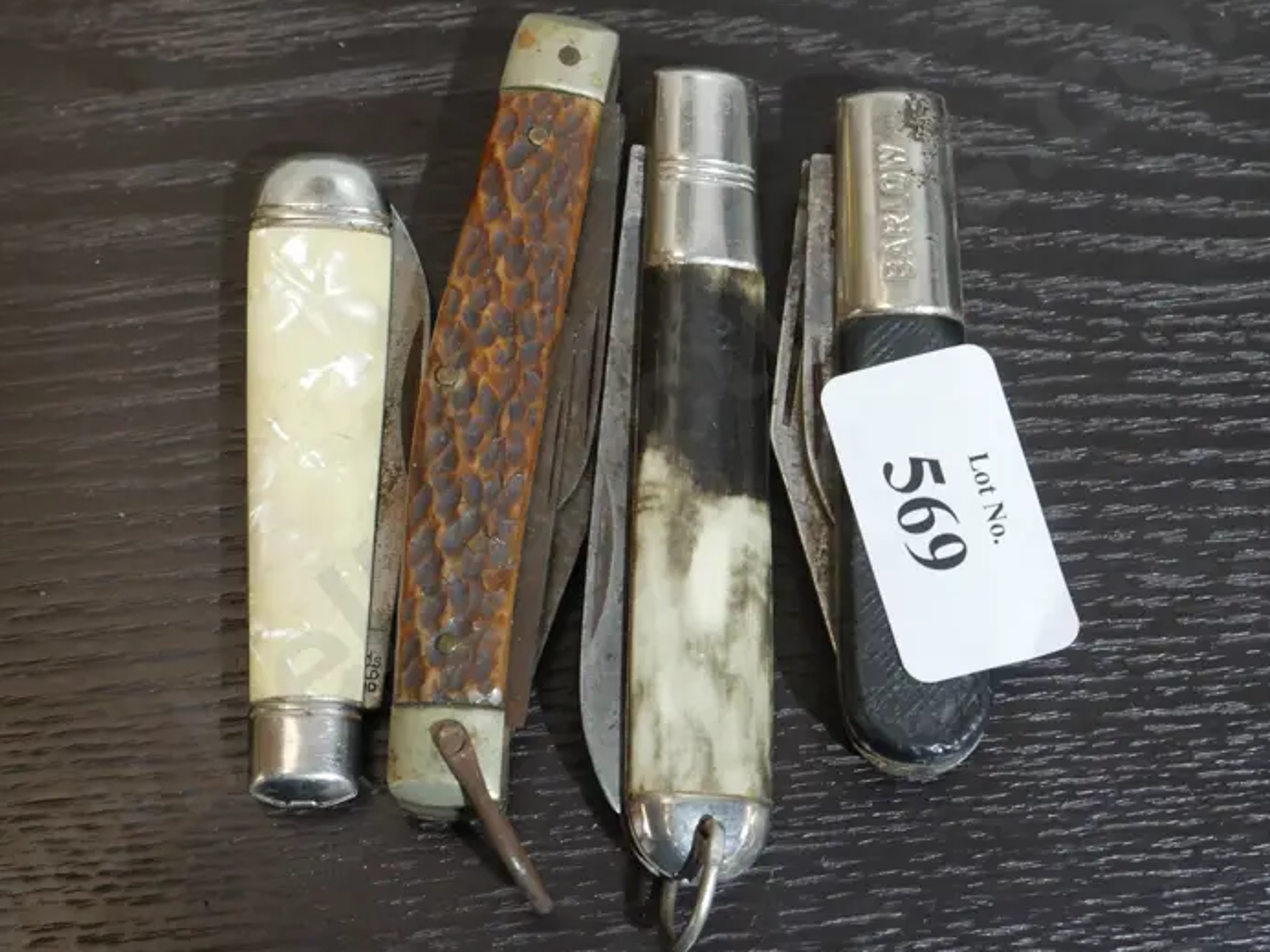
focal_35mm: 68
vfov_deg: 21.6
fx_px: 2495
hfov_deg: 28.6
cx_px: 608
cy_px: 453
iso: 1250
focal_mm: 23
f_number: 5.6
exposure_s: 1/60
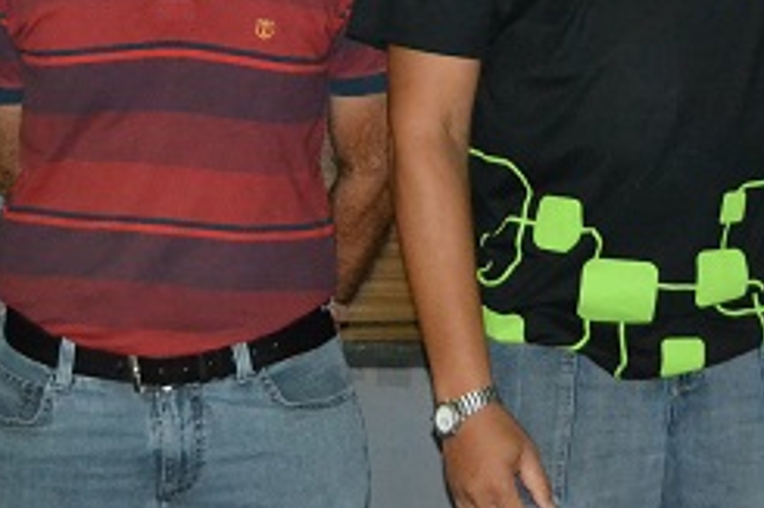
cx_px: 483
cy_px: -203
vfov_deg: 9.8
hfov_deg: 15.0
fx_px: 2905
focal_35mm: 137
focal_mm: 32
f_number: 4.8
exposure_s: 1/60
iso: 3200
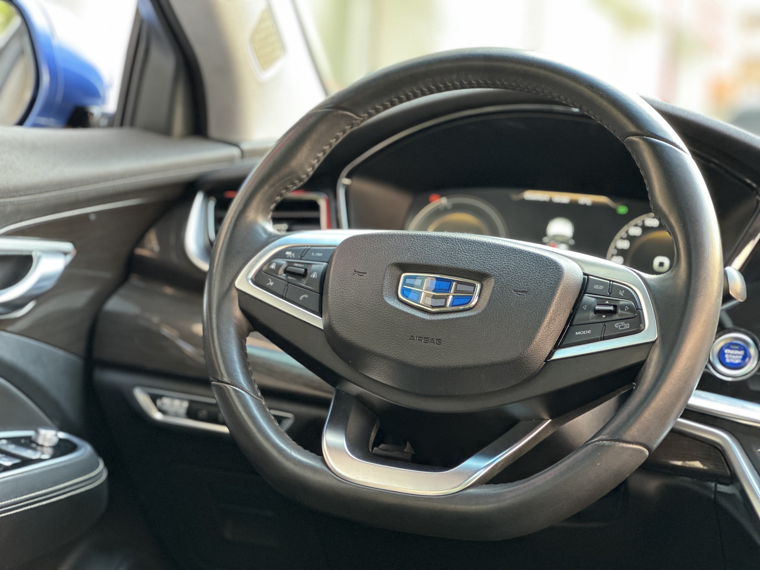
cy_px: 285
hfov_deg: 25.3
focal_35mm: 77
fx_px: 1691
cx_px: 380
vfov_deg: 19.1
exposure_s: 1/40
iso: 250
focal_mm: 9
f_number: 2.8
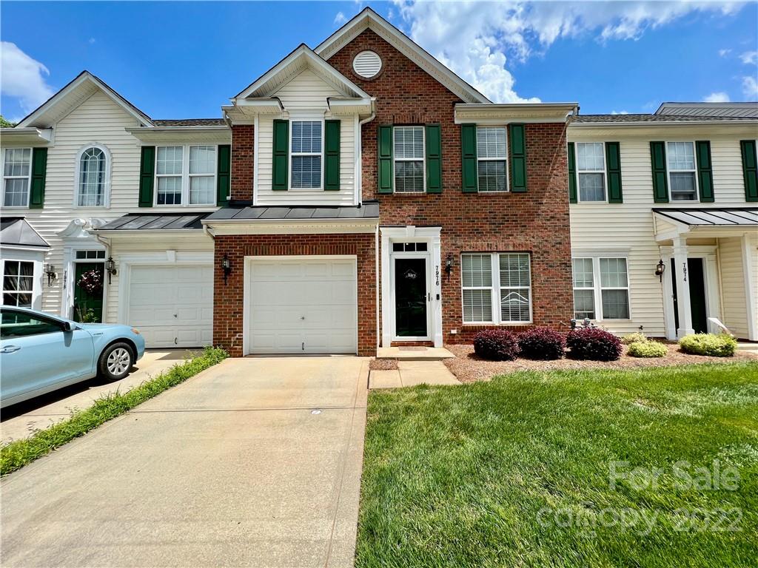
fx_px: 285
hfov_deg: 106.2
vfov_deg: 89.9
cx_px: 379
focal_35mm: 13
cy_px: 284
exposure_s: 1/1647
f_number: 1.8
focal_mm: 1.57
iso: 32
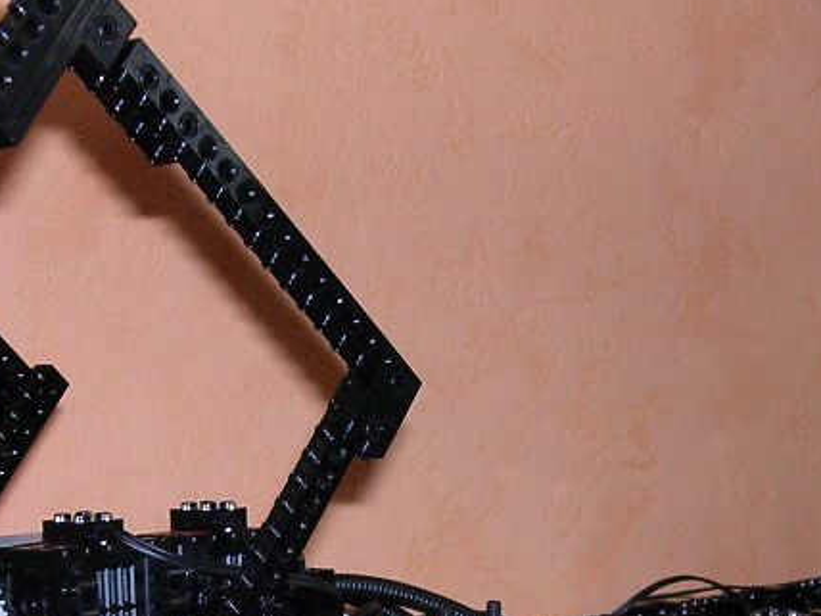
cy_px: 599
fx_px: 2158
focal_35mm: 91
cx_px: 290
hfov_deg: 21.5
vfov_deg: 16.0
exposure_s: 1/60.1
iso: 100
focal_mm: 5.8
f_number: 2.8
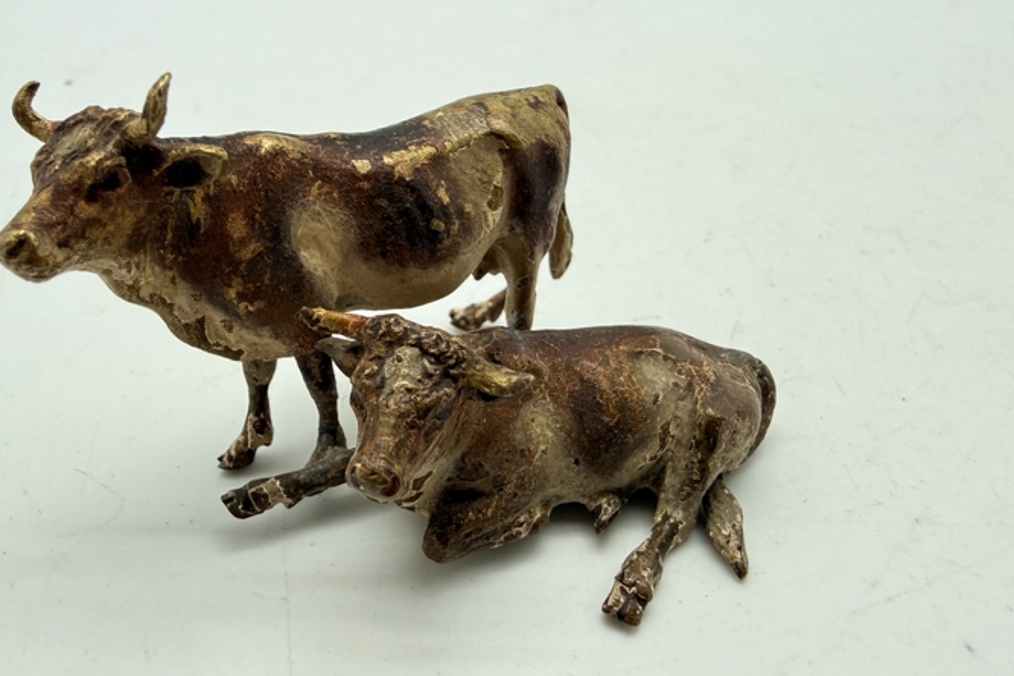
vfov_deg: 43.3
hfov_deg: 61.7
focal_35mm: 30
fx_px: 845
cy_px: 256
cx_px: 446
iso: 64
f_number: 2.2
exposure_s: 1/100
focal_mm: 2.22
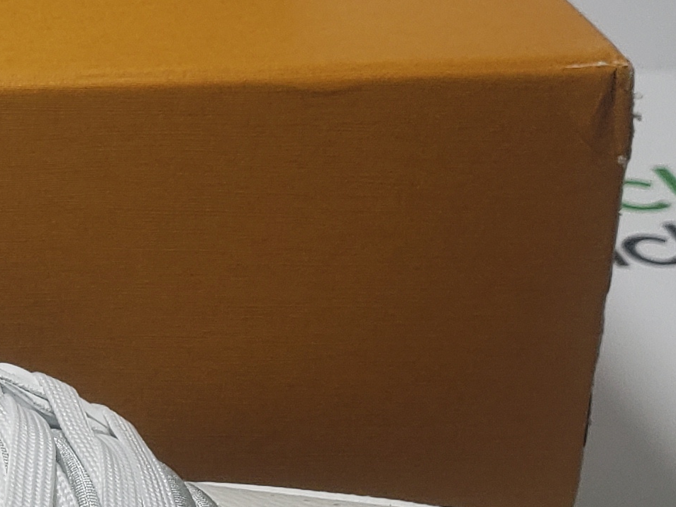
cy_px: 199
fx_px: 2148
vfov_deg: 13.5
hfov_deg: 16.3
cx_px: -348
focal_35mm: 110
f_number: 1.5
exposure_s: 1/433
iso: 50
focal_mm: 4.3
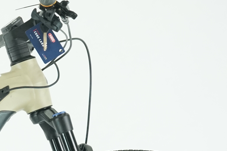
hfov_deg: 9.0
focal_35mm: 223
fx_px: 1406
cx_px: -118
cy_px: 193
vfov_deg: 6.1
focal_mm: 58
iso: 2500
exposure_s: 1/200
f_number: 6.3
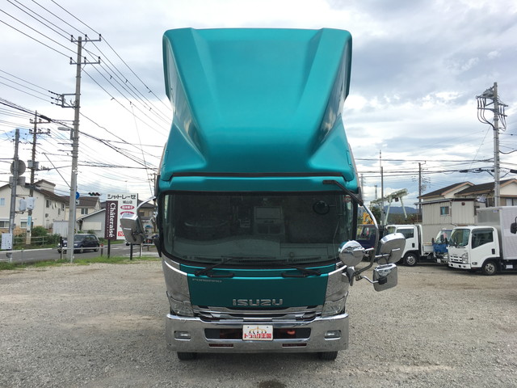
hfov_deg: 61.7
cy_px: 194
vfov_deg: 48.2
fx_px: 433
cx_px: 258
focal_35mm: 29
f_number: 2.2
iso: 25
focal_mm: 4.15
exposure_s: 1/523
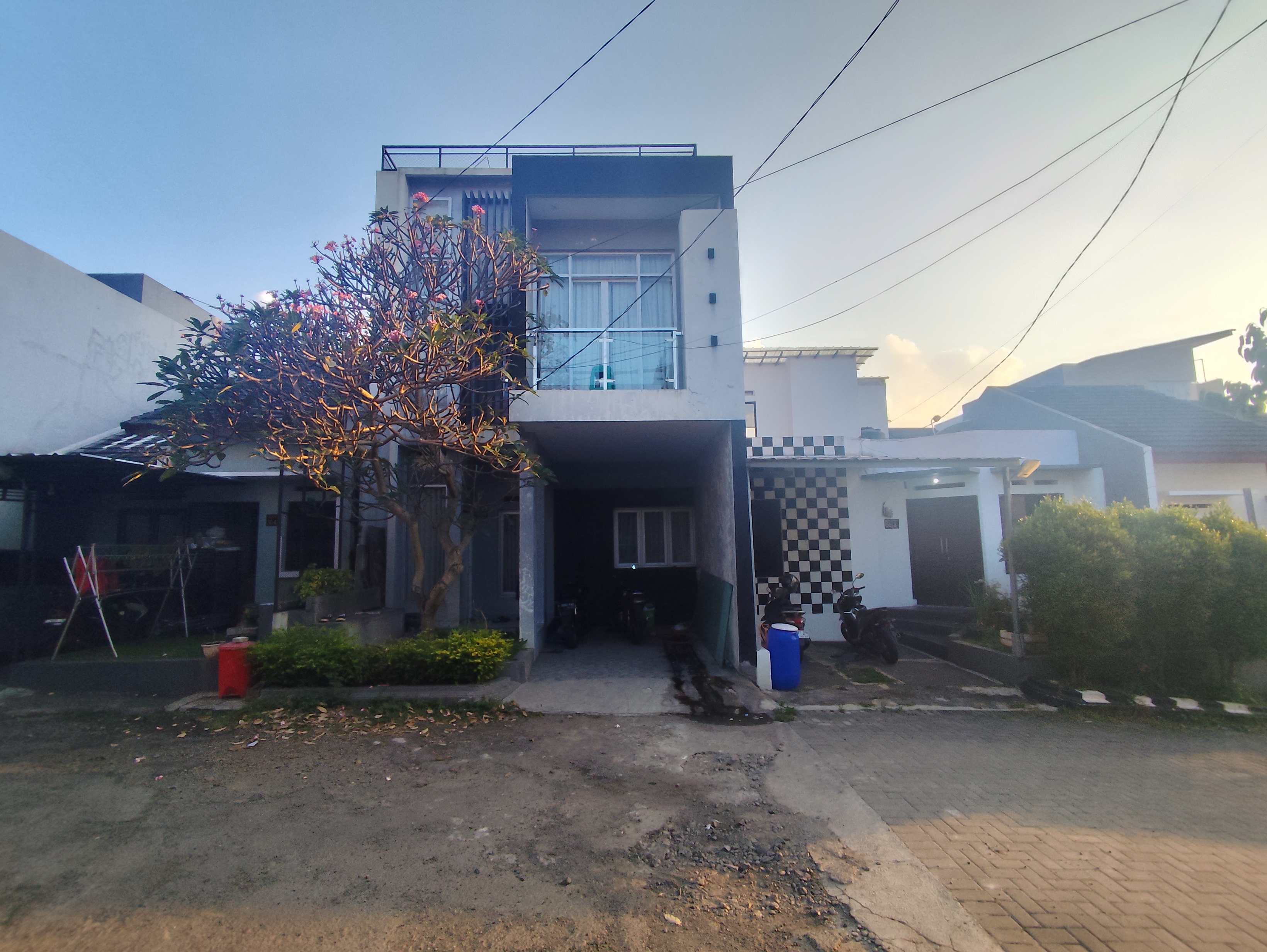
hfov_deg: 94.5
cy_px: 476
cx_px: 634
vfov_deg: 78.2
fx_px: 586
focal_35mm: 16
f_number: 2.2
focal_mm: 1.65
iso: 50
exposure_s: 1/483
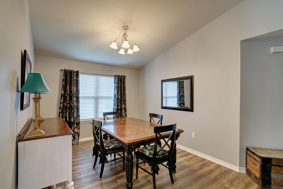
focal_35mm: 16
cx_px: 142
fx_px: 126
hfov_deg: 96.7
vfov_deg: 73.7
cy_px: 94
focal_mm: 11
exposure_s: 1/60
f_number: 7.1
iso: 400
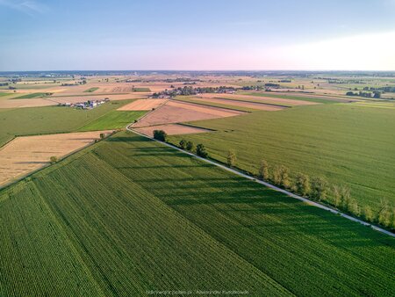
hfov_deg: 71.6
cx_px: 198
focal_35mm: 24
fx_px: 274
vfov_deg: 56.9
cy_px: 148
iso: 110
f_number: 1.7
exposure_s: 1/800
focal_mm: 6.72
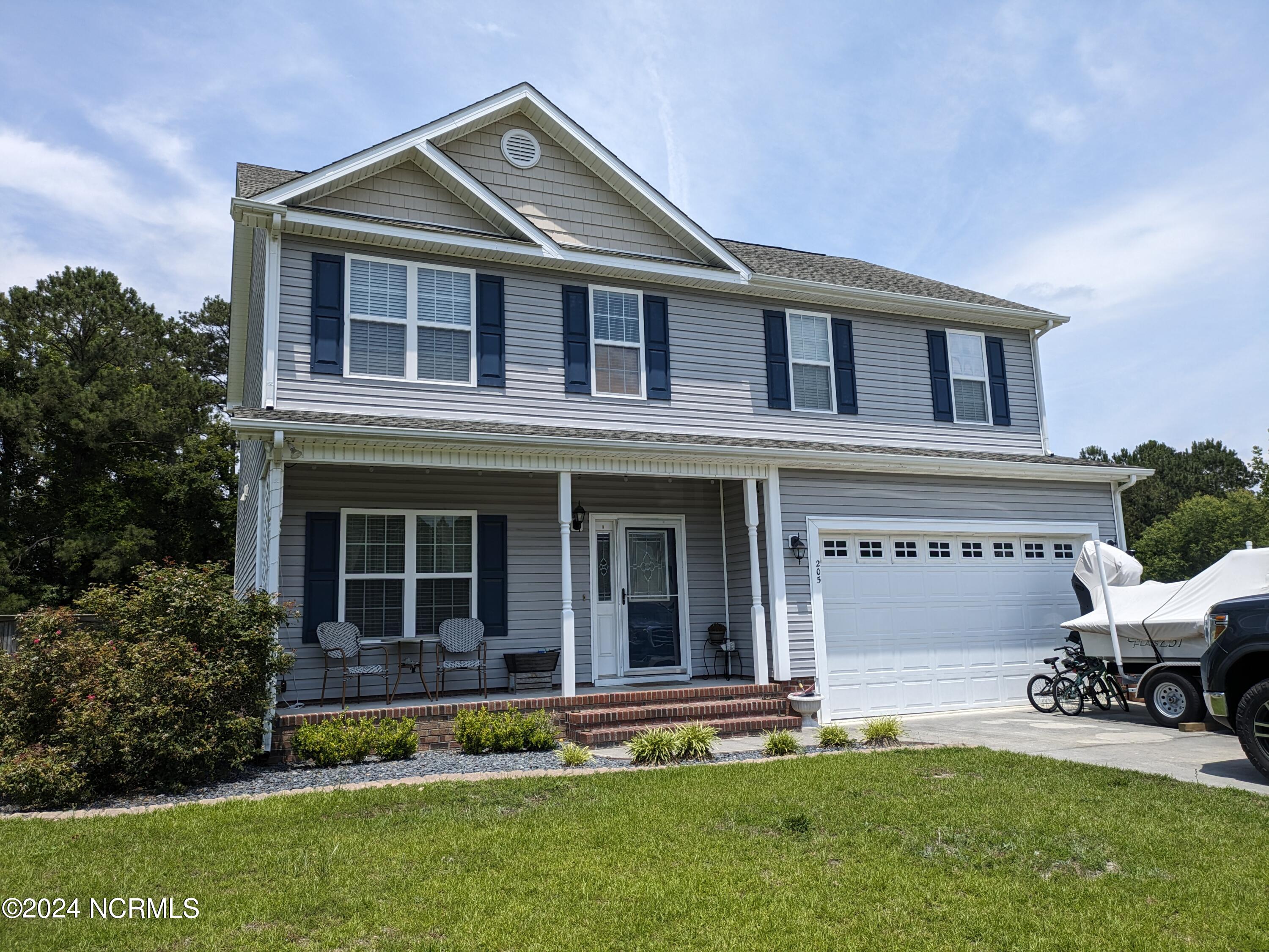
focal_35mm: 25
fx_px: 917
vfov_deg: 54.9
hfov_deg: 69.4
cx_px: 634
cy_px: 476
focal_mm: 5.43
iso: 46
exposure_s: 1/2370
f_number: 1.89
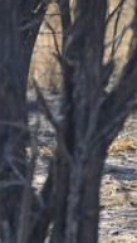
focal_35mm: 638
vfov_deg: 3.4
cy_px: 101
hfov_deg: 1.9
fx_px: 4108
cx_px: 221
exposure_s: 1/500
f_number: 6.3
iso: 400
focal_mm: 280
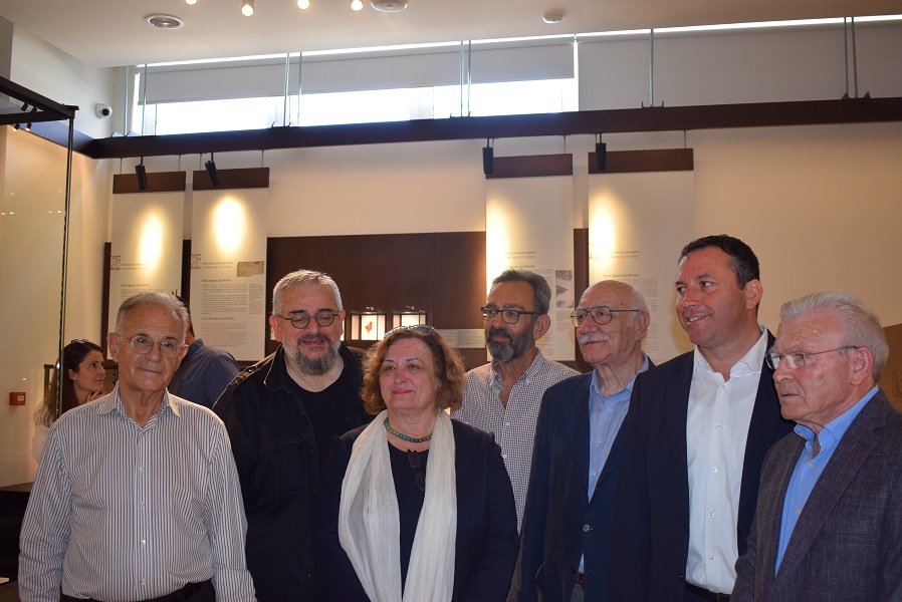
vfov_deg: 35.5
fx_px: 940
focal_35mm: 38
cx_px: 451
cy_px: 301
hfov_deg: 51.3
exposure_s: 1/60
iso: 560
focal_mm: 25
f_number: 4
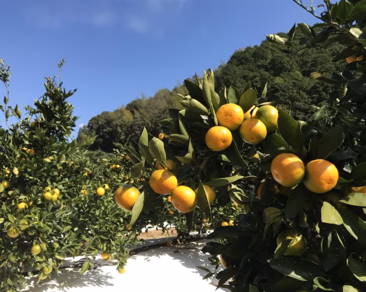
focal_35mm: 31
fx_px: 336
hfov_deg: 57.1
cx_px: 163
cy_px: 143
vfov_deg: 47.1
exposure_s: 1/1451
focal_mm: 3.99
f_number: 1.8
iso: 20
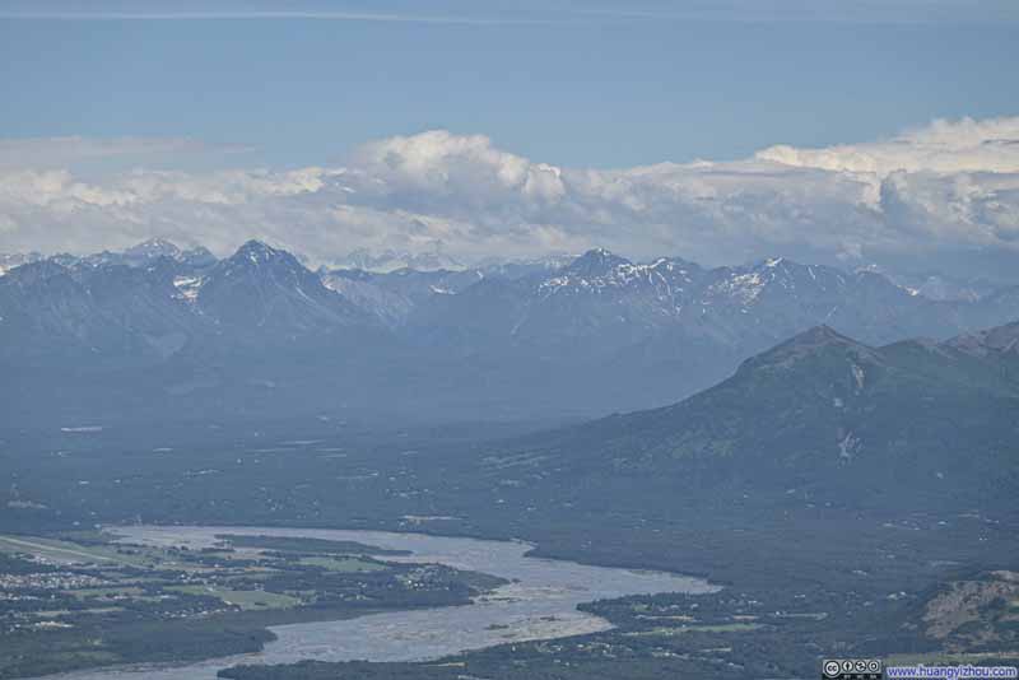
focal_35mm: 120
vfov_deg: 11.4
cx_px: 510
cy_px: 340
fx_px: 3398
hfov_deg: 17.1
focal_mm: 120
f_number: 6.3
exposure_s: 1/2000
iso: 100
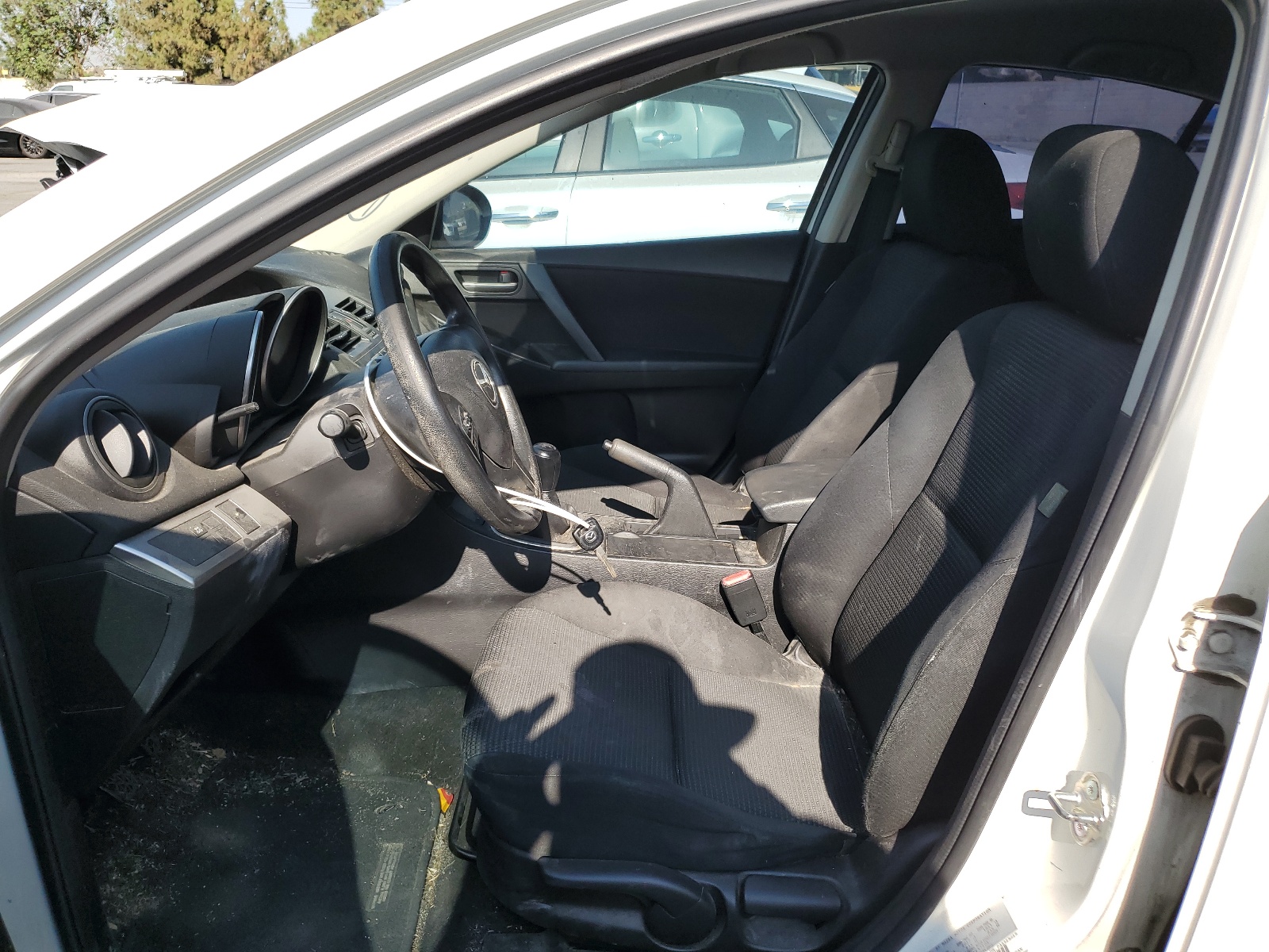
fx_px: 953
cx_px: 634
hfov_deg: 67.3
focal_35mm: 26
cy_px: 476
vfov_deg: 53.1
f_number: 1.5
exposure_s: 1/1250
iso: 50
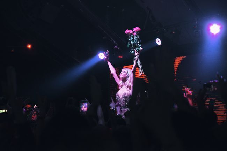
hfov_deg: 28.9
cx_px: 114
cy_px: 76
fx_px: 441
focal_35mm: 70
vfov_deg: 19.4
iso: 2500
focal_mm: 70
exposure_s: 1/320
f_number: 4
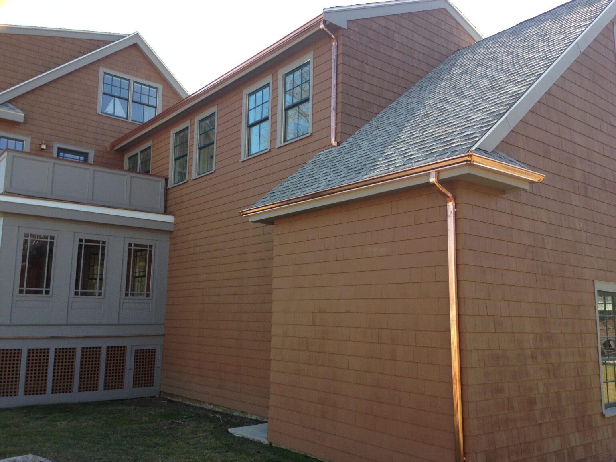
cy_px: 231
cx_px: 308
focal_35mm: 33
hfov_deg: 55.4
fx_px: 587
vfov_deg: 42.9
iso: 50
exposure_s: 1/294
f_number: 2.4
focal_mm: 4.12
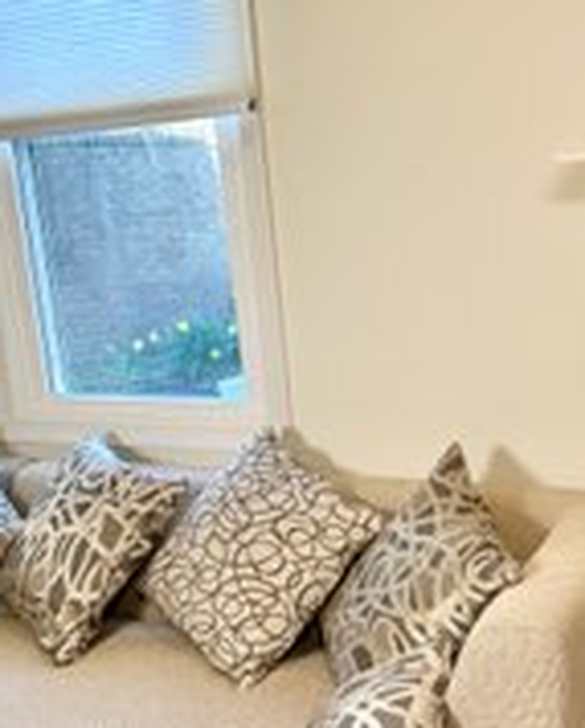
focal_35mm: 45
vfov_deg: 41.0
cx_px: 415
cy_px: 427
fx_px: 971
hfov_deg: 33.1
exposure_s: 1/120
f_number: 1.78
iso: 100
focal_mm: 6.86
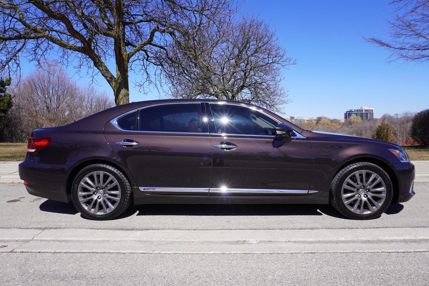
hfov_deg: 73.7
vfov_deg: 53.2
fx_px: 286
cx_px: 214
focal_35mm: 24
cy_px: 143
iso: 100
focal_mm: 16
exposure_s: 1/160
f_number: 10
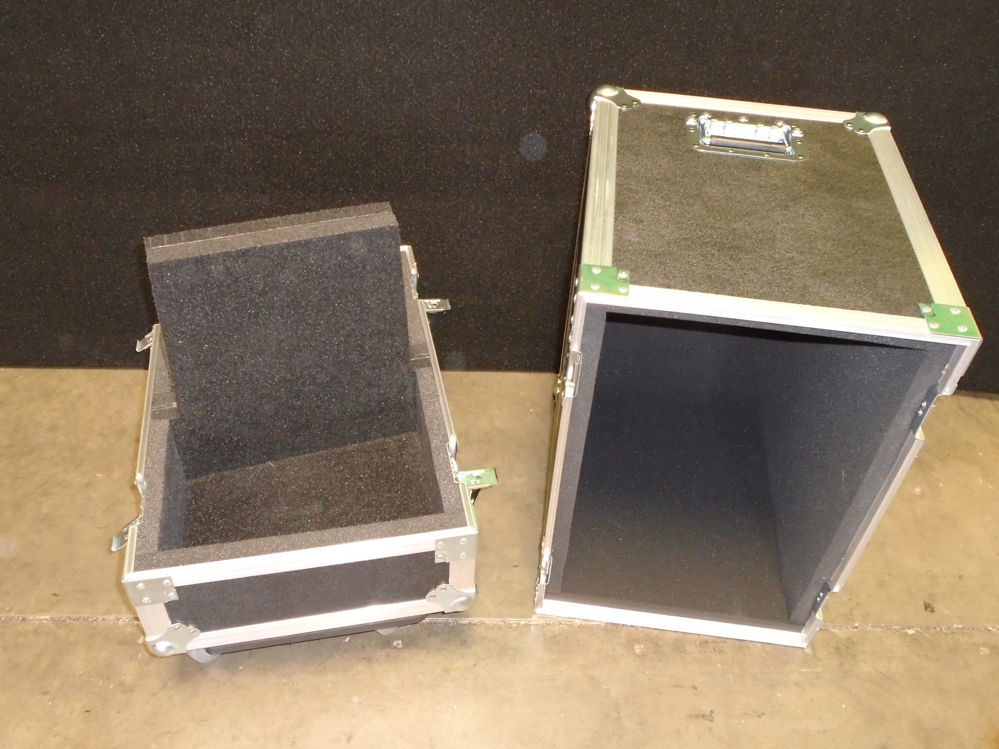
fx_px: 895
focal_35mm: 31
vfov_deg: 45.4
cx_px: 500
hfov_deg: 58.4
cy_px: 374
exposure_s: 1/40
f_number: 3.5
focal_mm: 5.5
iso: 400
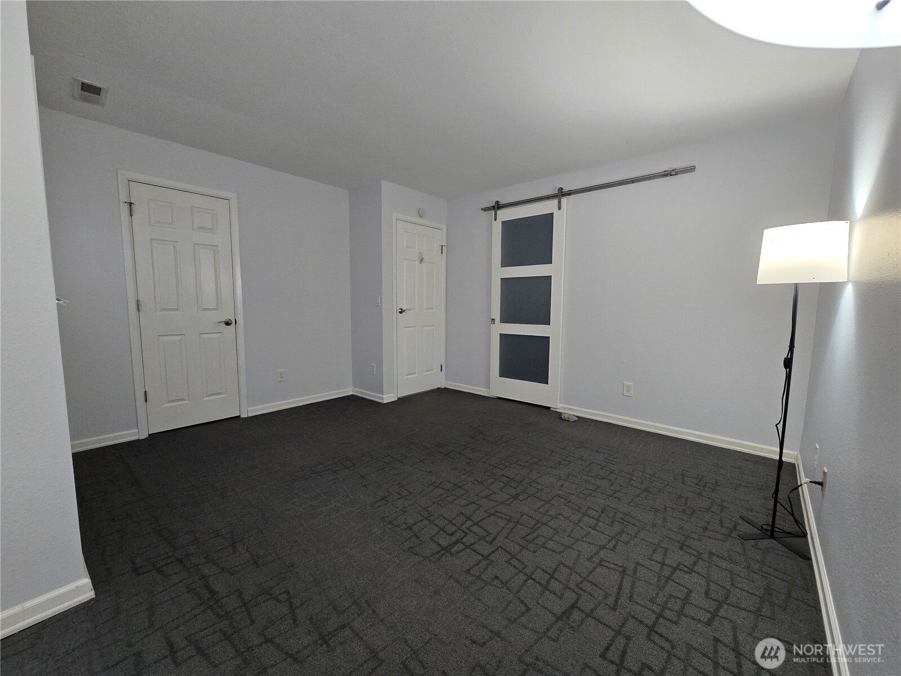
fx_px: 338
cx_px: 450
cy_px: 338
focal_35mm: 13
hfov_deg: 106.2
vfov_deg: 89.9
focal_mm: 2.2
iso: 500
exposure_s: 1/60
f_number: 2.2
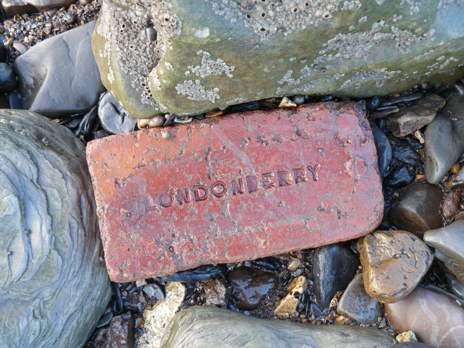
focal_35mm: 36
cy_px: 174
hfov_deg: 51.4
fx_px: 483
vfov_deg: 39.7
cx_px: 232
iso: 100
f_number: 2.8
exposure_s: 1/30
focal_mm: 6
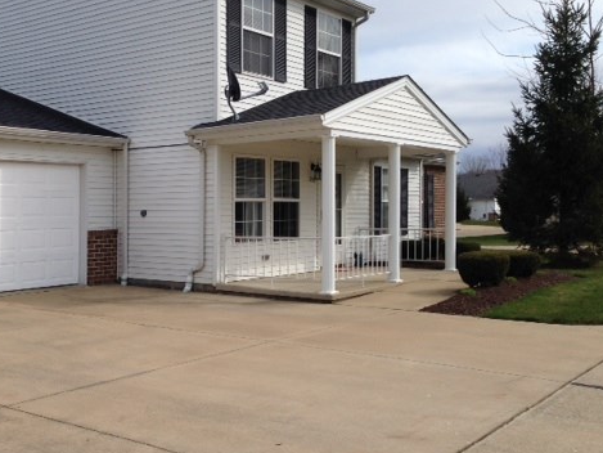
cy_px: 215
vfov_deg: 32.2
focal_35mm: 45
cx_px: 229
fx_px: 784
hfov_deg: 41.8
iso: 50
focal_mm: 4.12
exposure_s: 1/2169
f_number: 2.4
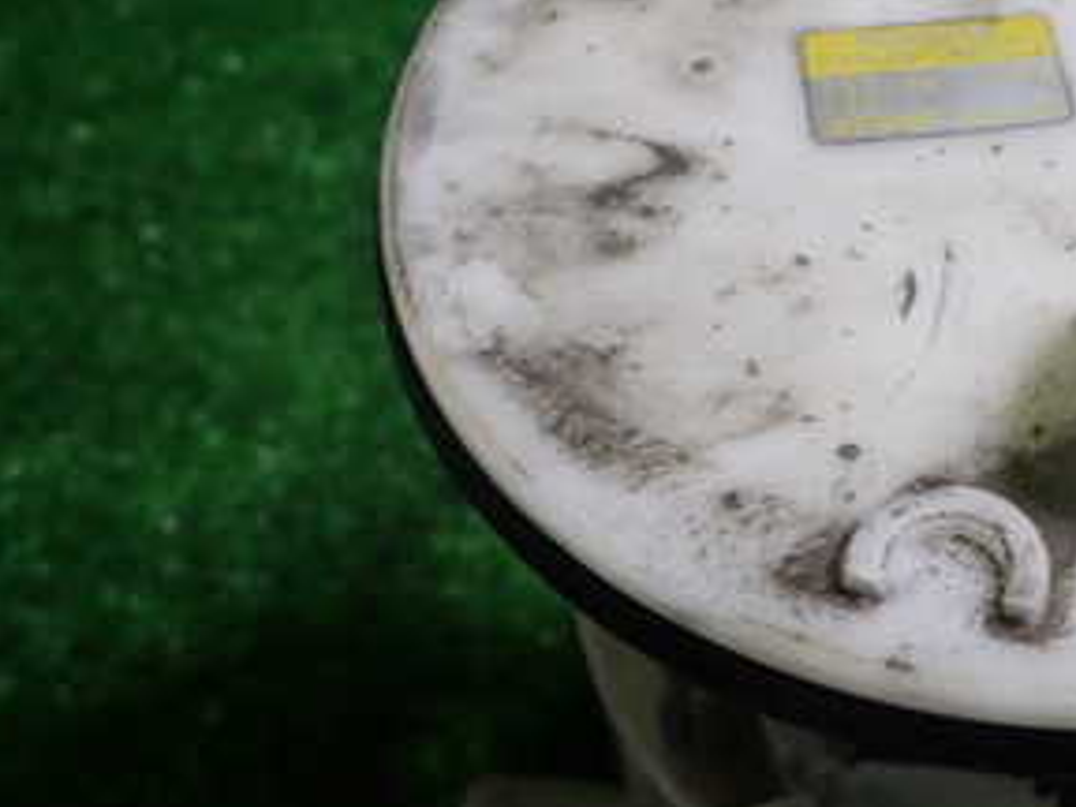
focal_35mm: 52
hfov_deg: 34.2
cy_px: 239
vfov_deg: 27.8
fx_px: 1616
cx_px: 1020
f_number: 2
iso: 125
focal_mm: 4.5
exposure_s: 1/60
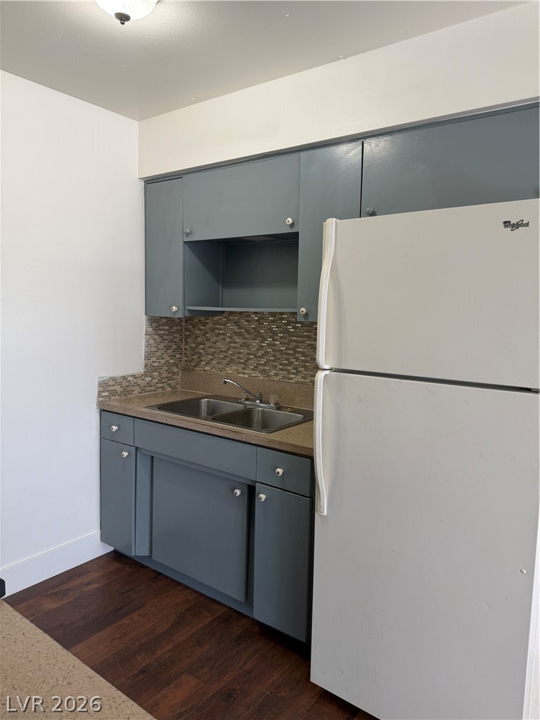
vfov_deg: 71.6
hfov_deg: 56.8
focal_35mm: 24
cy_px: 360
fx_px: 499
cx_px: 270
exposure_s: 1/120
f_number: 1.78
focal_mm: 6.76
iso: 100
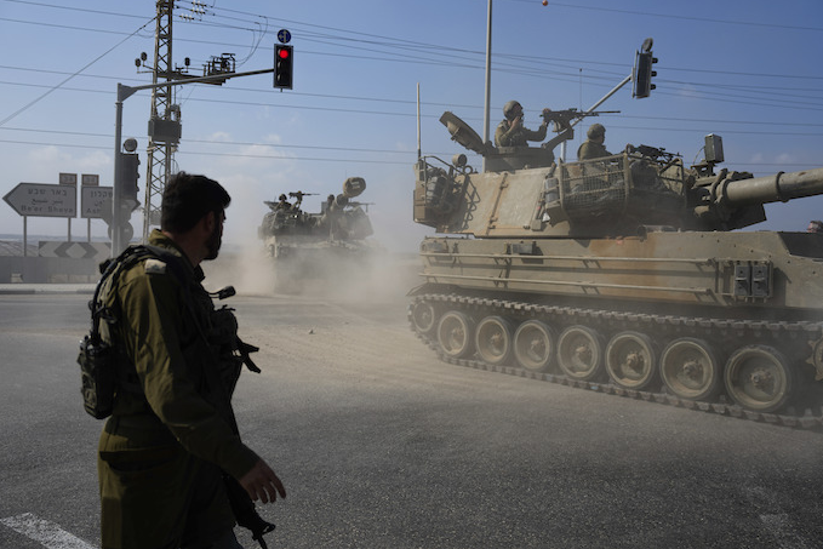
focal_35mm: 33
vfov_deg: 40.0
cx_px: 412
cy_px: 268
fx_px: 755
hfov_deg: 57.2
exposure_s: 1/2000
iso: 50
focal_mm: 32
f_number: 2.8
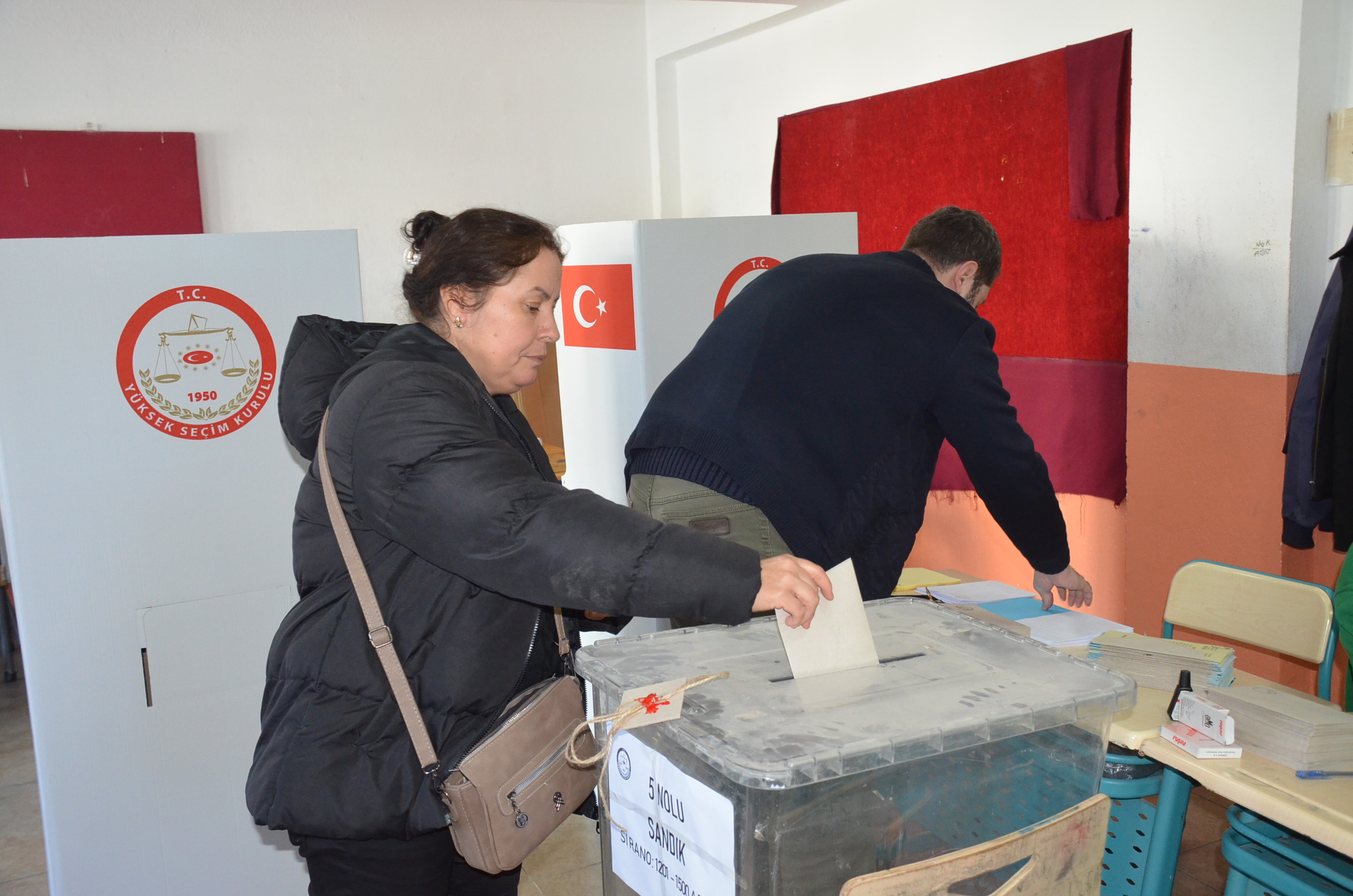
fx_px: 1238
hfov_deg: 57.3
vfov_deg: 39.8
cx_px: 676
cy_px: 448
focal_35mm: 33
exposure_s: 1/60
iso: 1800
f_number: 3.8
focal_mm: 22
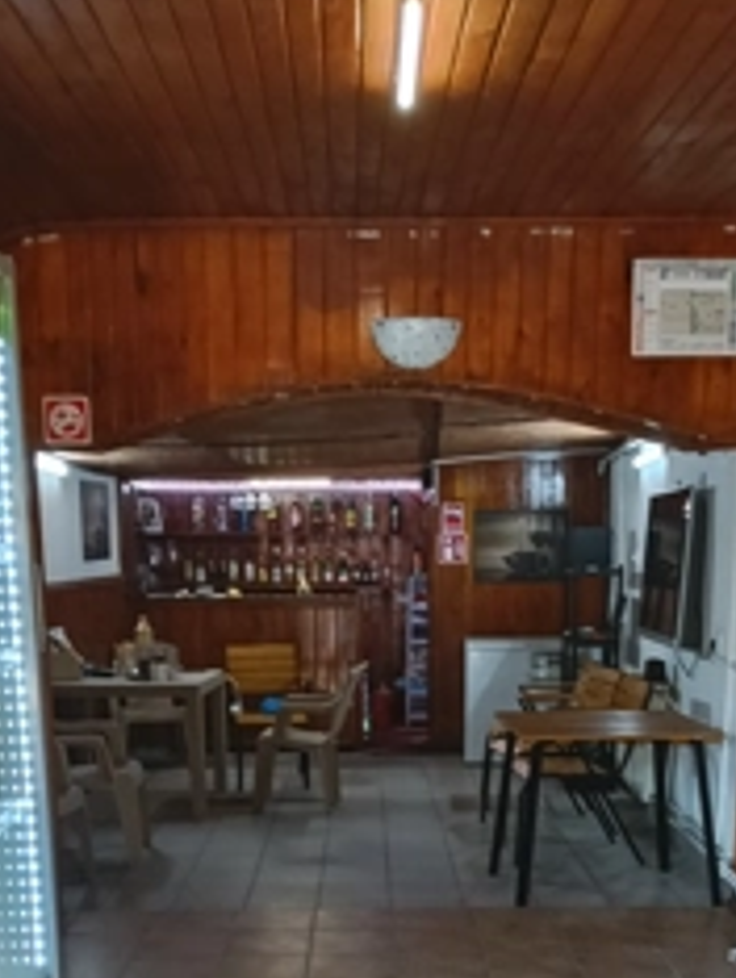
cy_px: 807
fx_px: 1302
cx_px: 381
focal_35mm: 46
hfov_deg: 31.6
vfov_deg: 39.3
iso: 400
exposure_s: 1/33.3
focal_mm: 3.98
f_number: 1.8
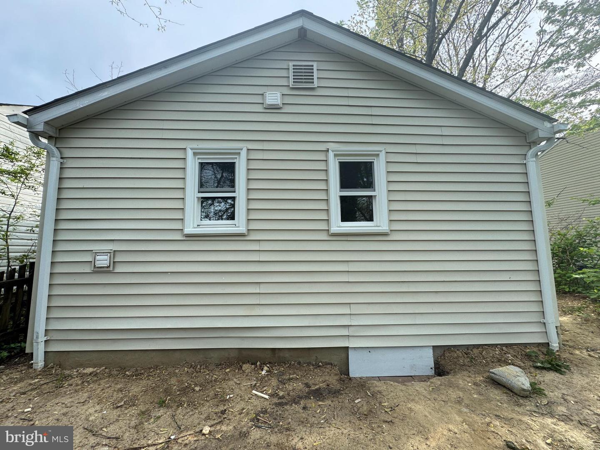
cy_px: 225
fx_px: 243
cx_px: 300
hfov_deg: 102.1
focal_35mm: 14
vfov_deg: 85.7
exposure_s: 1/343
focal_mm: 2.22
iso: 40
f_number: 2.2
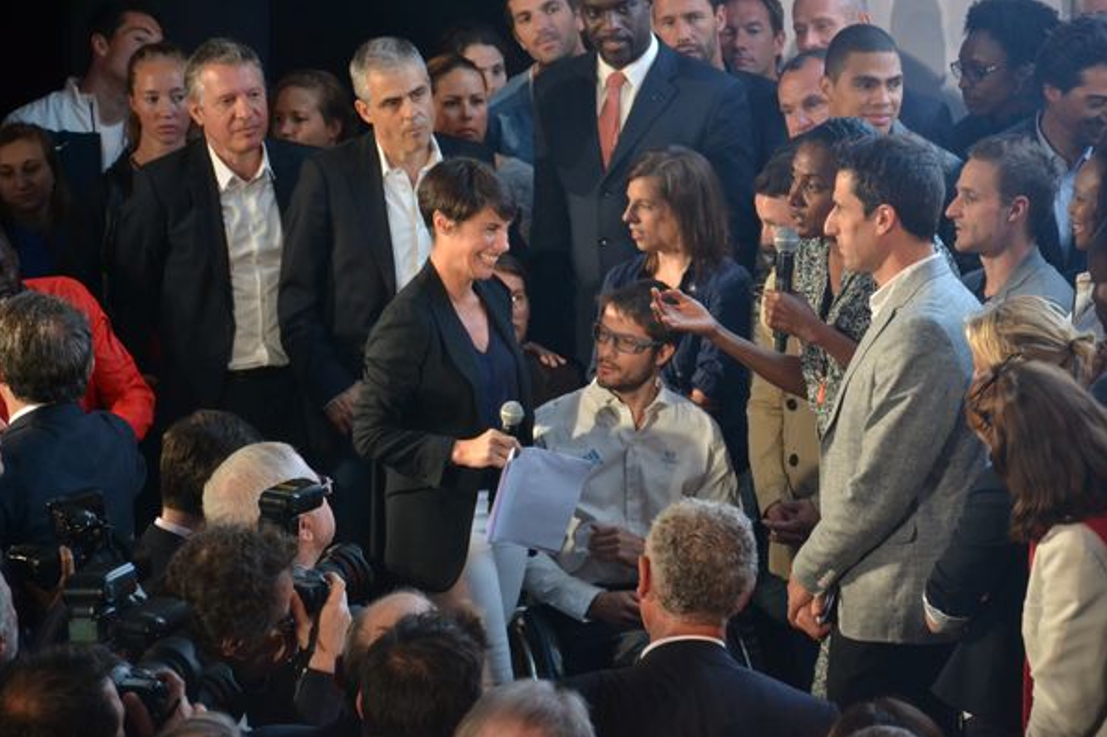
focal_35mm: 159
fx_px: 4872
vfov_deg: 8.7
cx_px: 554
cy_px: 369
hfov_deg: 13.0
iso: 1600
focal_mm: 105
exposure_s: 1/50
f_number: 5.6
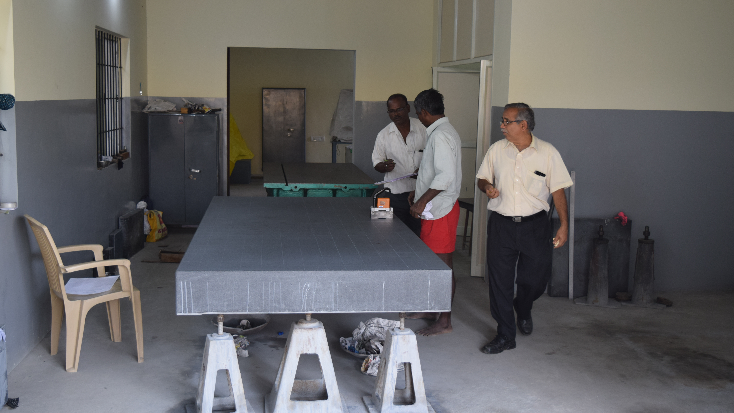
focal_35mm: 41
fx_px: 798
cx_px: 367
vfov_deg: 29.0
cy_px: 186
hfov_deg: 49.4
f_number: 4
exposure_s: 1/60
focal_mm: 26
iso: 400
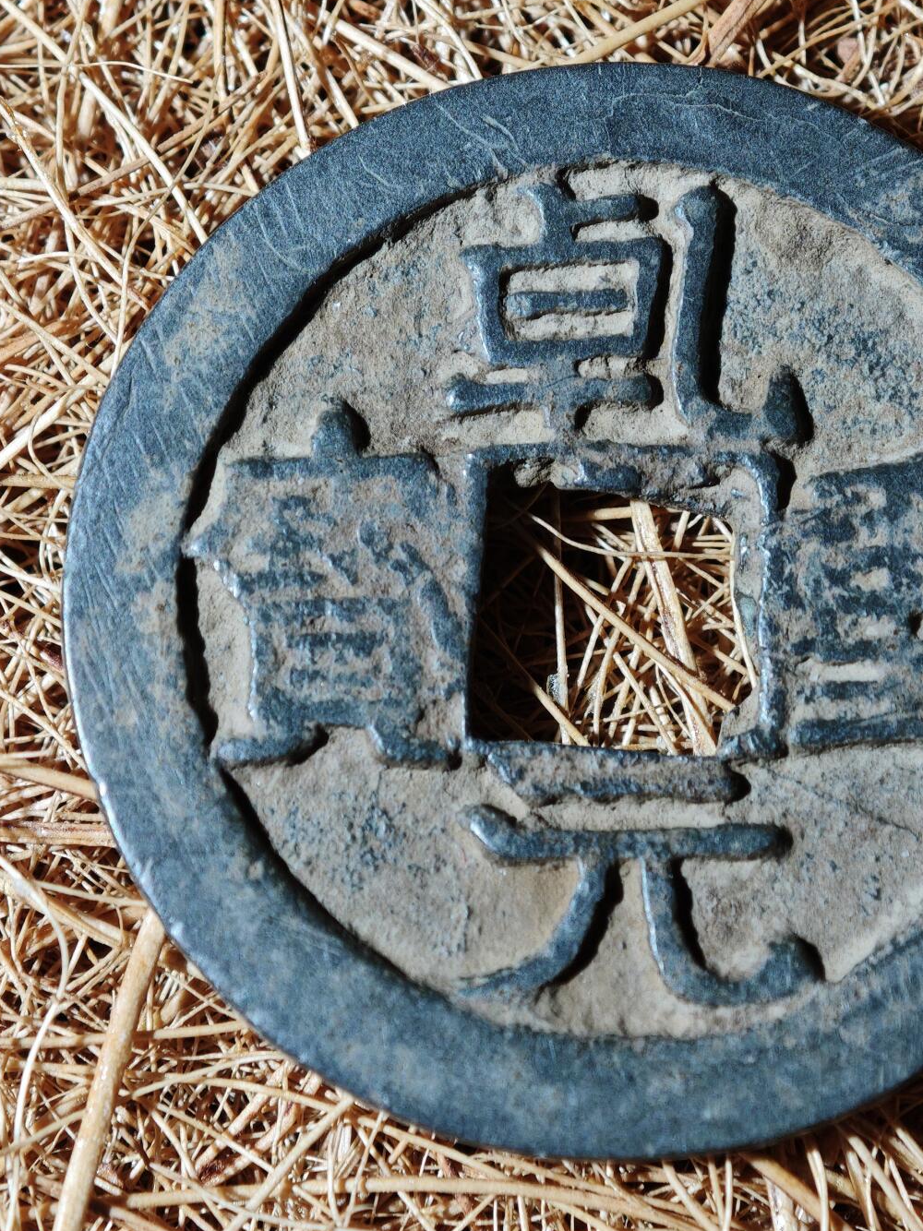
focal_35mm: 112
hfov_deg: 13.2
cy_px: 566
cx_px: 601
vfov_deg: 17.6
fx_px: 3983
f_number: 2
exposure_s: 1/100
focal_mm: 9
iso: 160
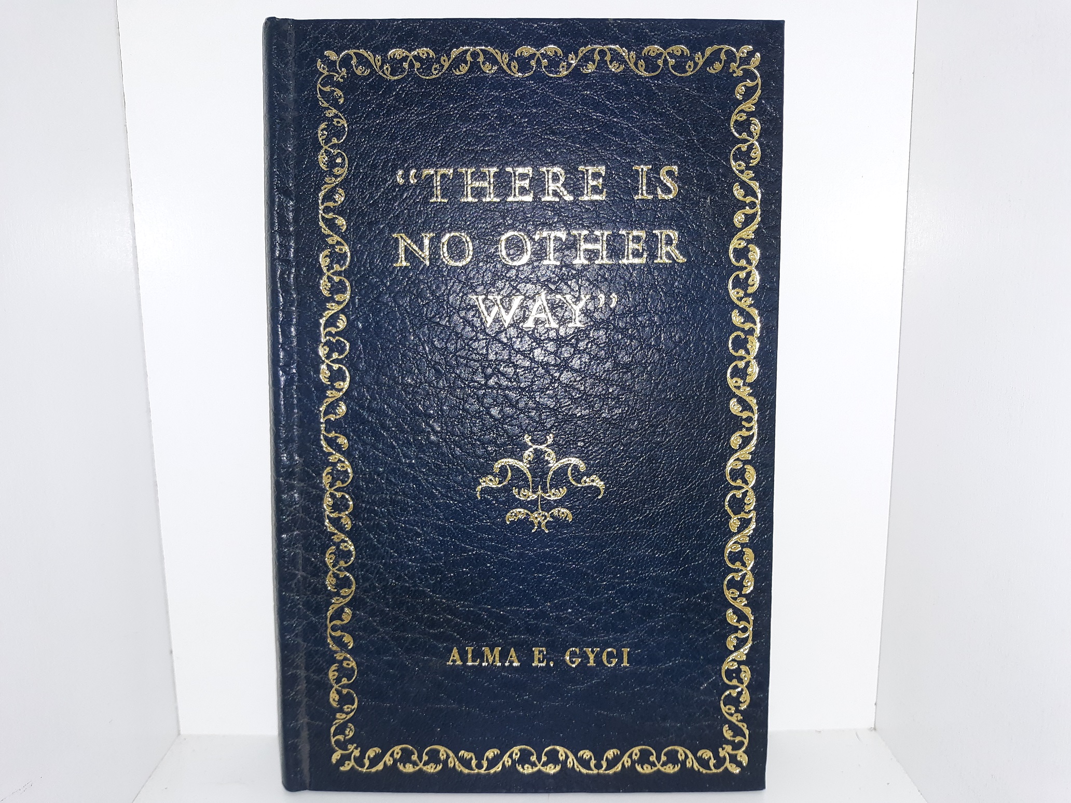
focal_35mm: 28
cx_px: 536
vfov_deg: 49.7
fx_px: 866
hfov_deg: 63.4
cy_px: 402
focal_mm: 3.7
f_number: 1.7
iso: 50
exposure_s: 1/120
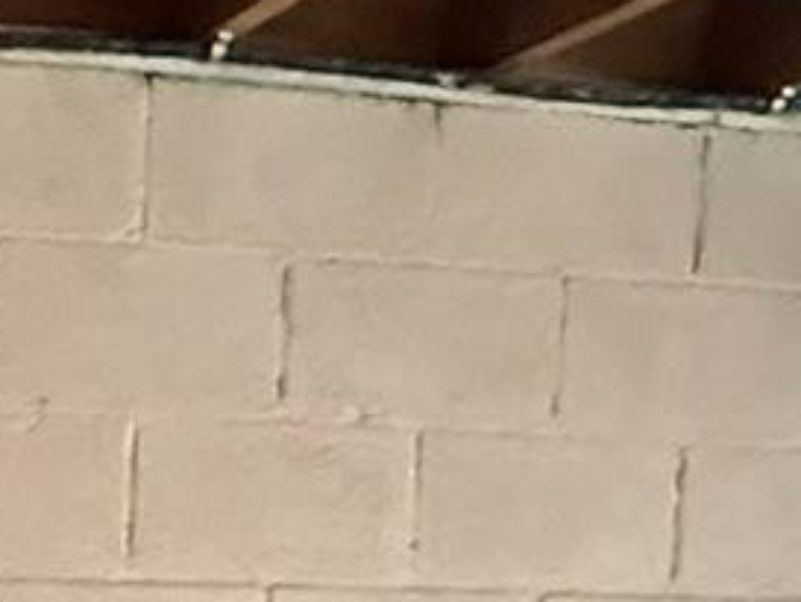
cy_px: 1236
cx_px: -185
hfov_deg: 17.7
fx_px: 2431
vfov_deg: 12.3
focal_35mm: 105
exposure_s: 1/60
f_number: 2.2
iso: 1250
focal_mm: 2.22
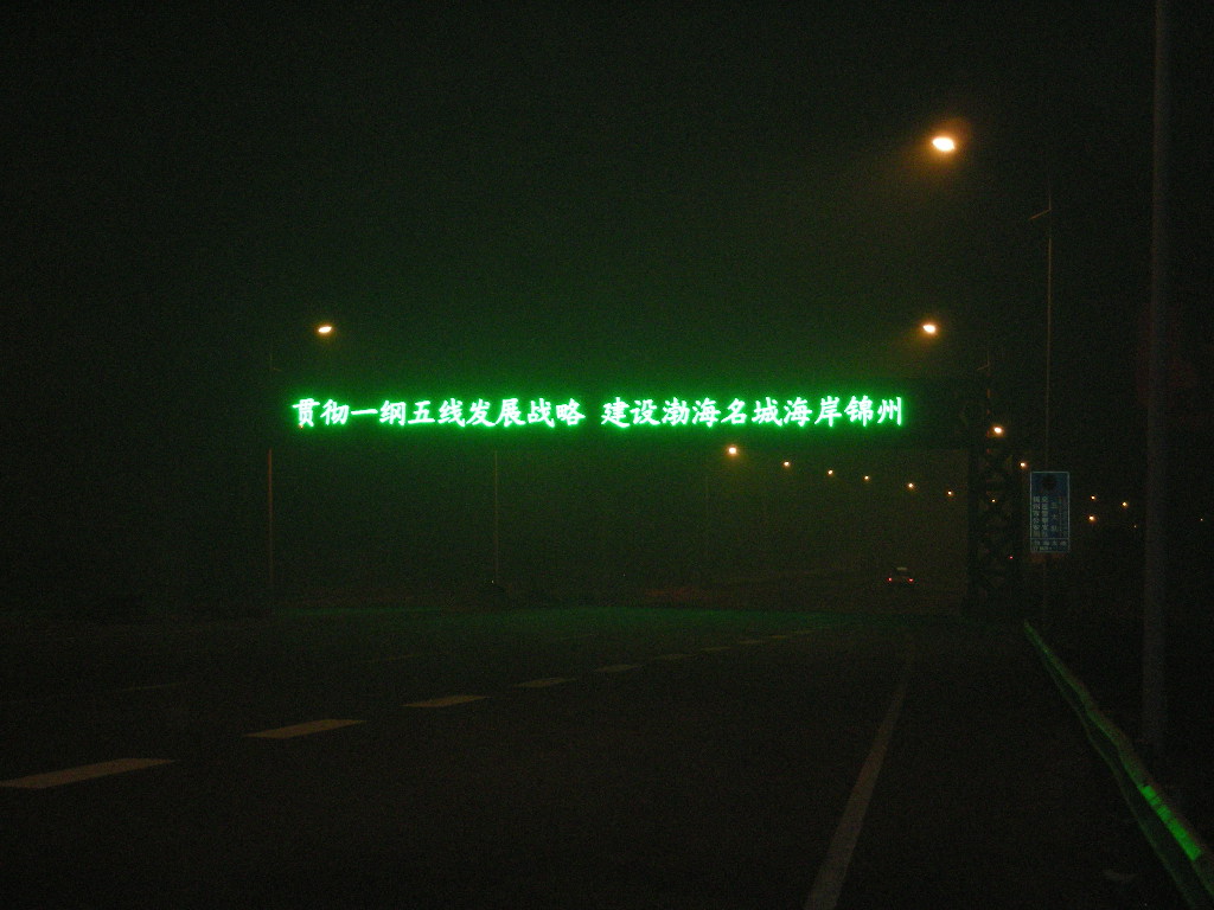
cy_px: 455
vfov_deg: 17.6
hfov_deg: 23.3
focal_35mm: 84
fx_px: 2946
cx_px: 607
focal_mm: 13.7
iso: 335
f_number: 4.1
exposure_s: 1/60
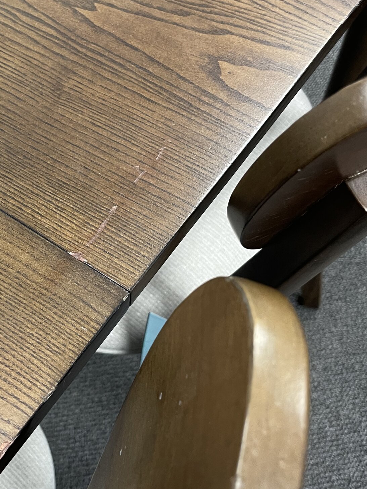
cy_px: 235
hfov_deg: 32.0
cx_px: 75
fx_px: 622
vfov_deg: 42.9
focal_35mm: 44
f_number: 1.6
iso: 200
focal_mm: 5.1
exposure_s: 1/60
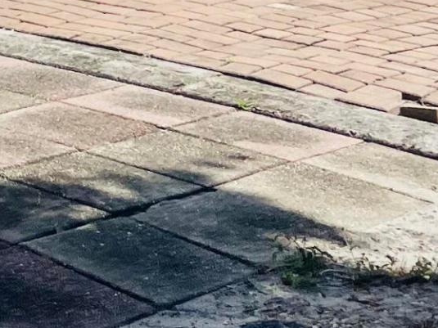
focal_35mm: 140
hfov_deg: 12.8
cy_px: -381
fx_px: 1771
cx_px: -354
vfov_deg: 9.7
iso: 32
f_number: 1.6
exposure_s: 1/7813
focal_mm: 4.2
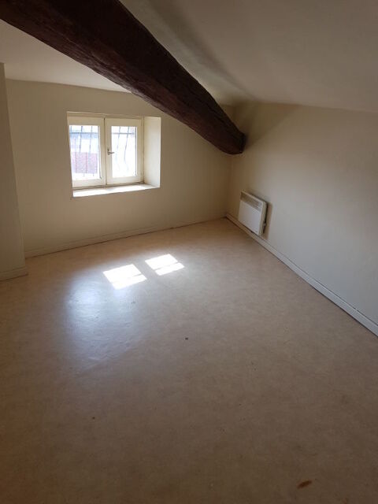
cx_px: 189
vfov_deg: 67.3
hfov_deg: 53.1
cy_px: 252
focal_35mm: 26
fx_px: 379
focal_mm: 4.2
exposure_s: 1/165
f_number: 1.7
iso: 40
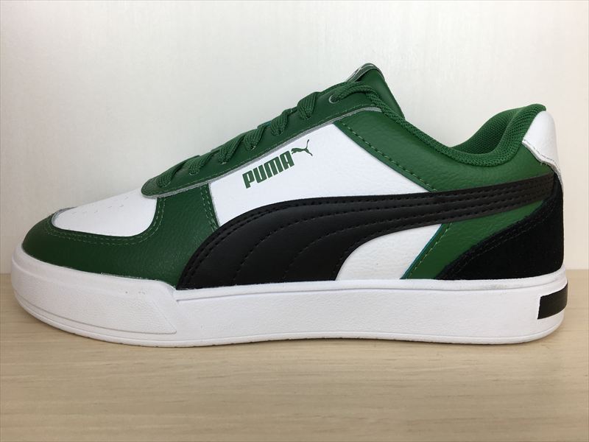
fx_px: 493
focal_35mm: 29
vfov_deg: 48.2
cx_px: 294
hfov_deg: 61.7
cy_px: 221
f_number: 2.2
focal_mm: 4.15
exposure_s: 1/120
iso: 25
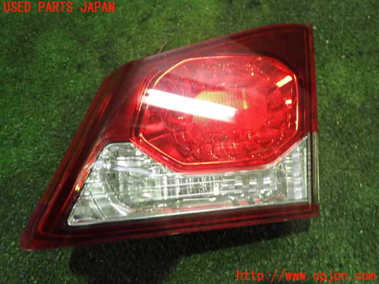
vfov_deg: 46.8
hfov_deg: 60.0
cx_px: 190
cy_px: 142
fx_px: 328
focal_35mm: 30
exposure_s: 1/30
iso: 640
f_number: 2.3
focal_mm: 5.4
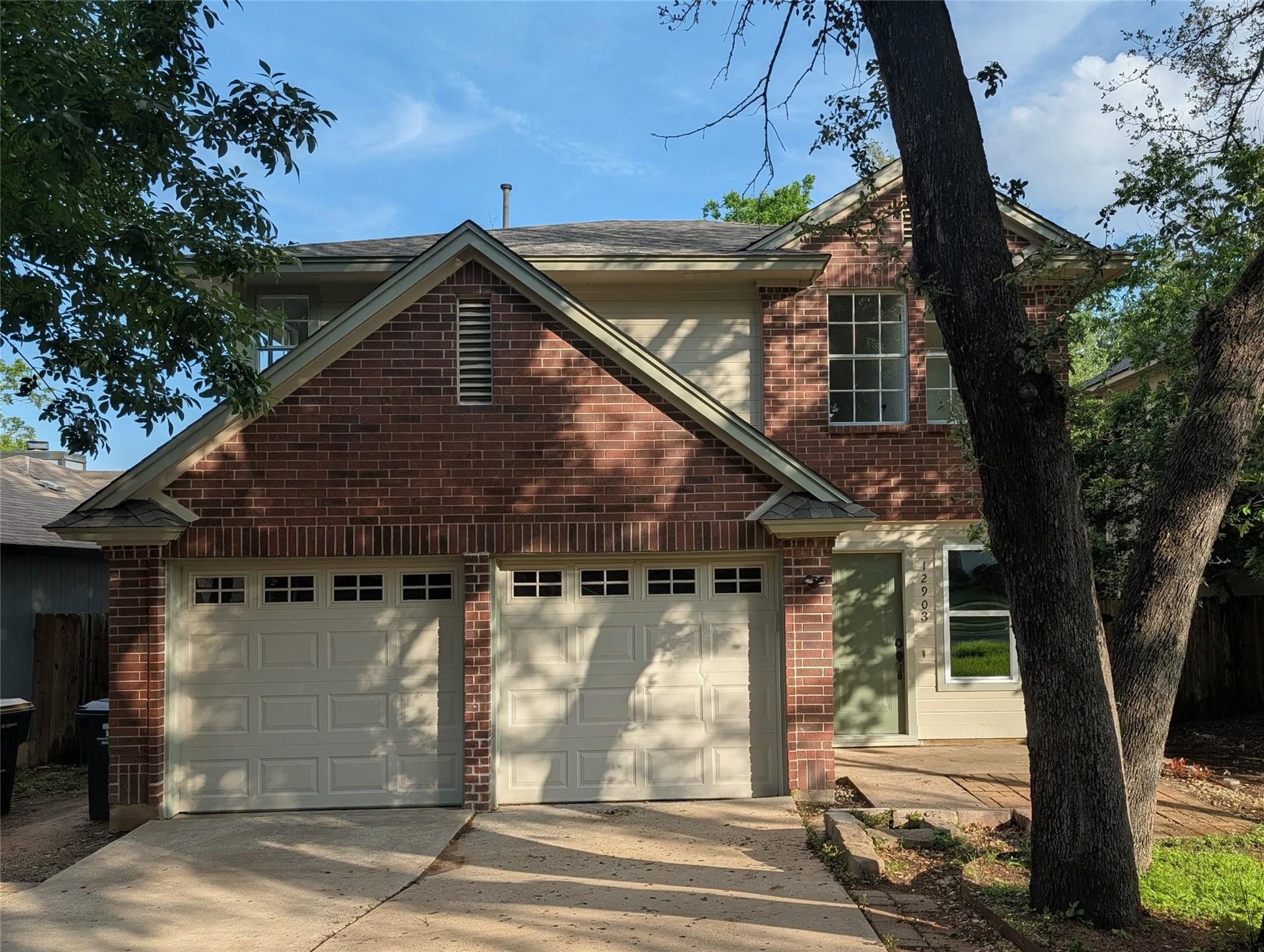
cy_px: 476
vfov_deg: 56.9
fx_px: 878
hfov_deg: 71.5
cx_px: 632
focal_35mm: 24
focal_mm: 6.9
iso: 24
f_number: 1.68
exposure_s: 1/917
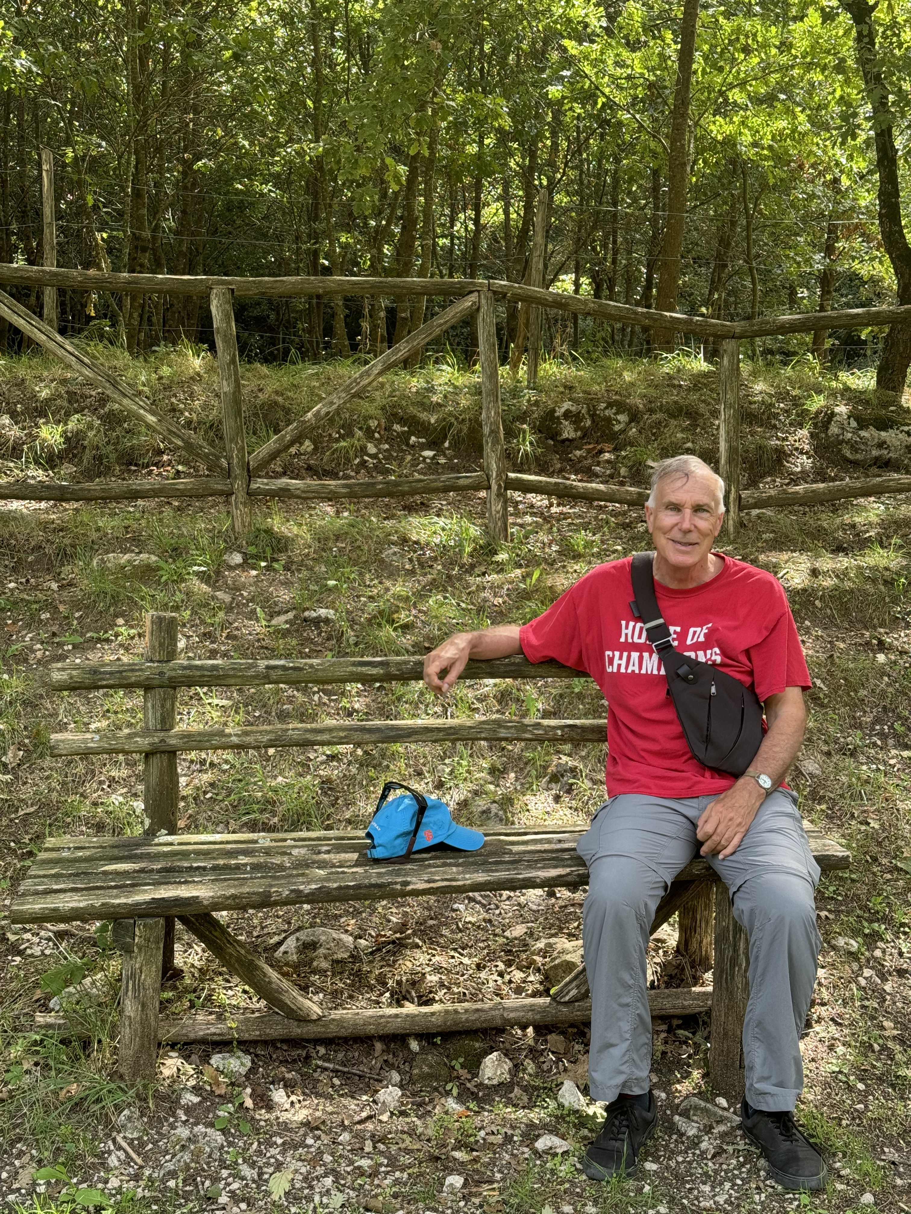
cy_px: 607
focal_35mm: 48
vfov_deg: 39.7
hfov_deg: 30.3
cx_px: 456
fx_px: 1684
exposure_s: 1/188
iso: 64
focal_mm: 6.86
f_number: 1.78
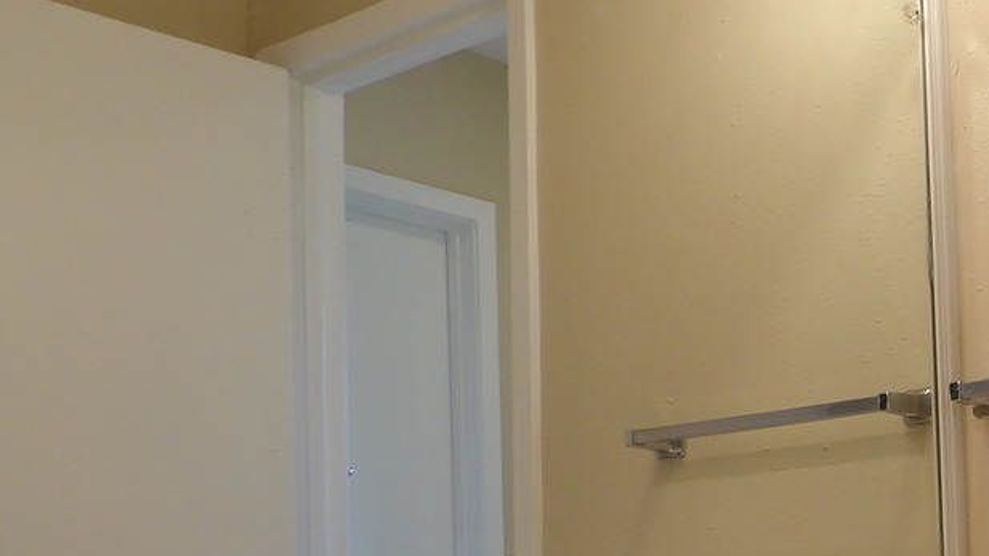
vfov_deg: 19.1
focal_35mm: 61
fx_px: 1600
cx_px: 1039
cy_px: 582
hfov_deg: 31.2
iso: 100
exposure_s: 1/33
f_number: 3.2
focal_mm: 4.3
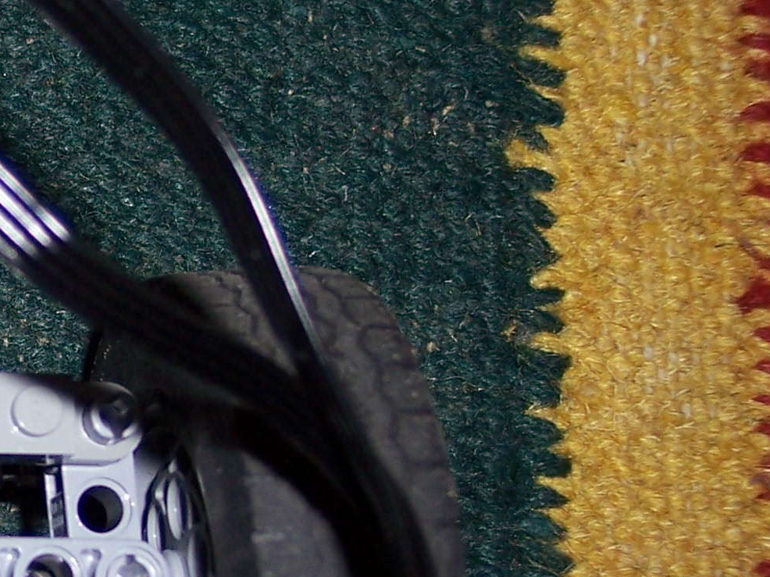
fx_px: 2513
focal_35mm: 113
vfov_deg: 13.1
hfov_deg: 16.2
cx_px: -306
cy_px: 431
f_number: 2.8
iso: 100
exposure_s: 1/60
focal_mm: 8
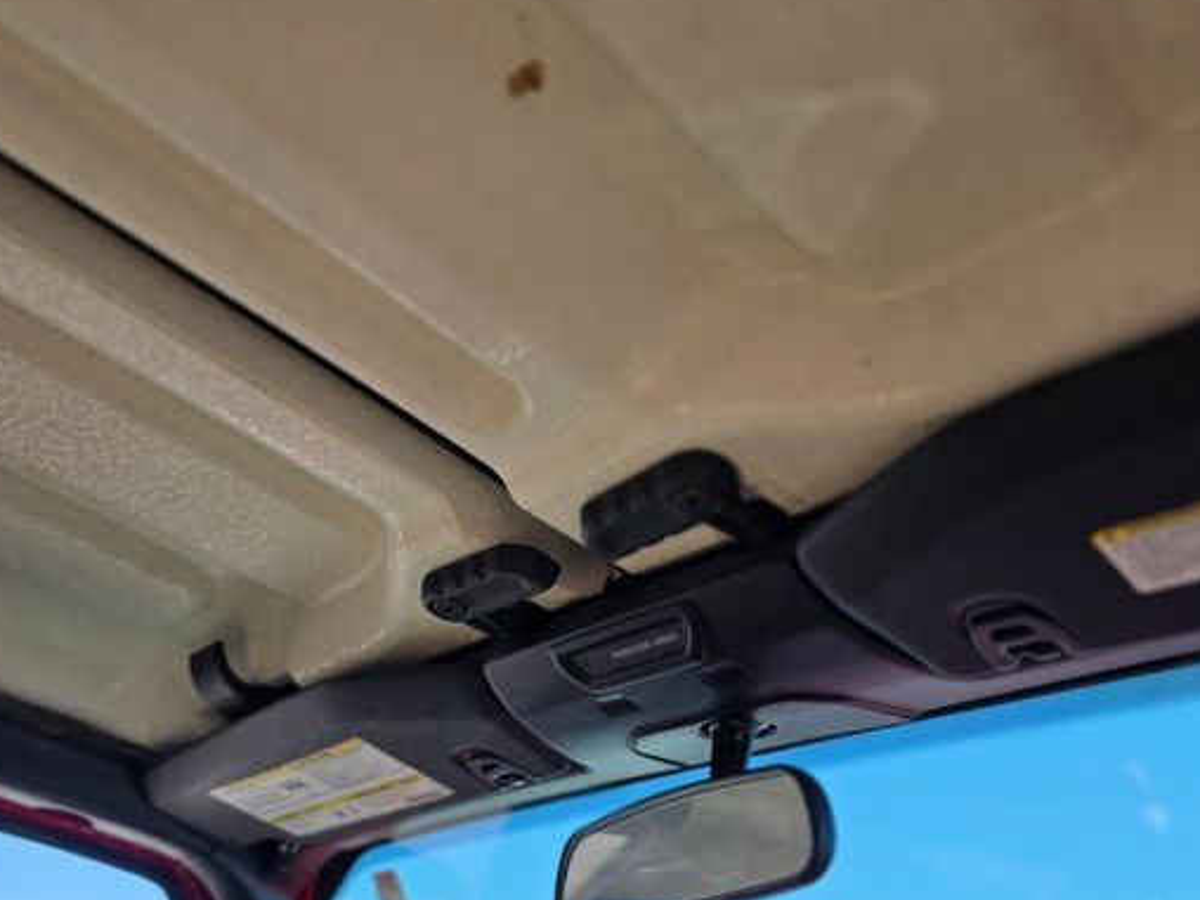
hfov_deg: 61.7
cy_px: 494
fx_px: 1005
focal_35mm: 29
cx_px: 588
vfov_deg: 48.2
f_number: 1.7
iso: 80
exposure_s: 1/1453
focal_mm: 6.3
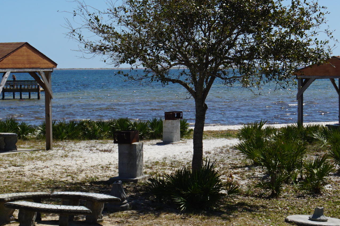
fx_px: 934
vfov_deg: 13.8
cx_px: 200
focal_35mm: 99
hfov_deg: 20.6
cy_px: 101
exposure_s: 1/1000
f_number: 5.6
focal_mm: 28
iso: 100
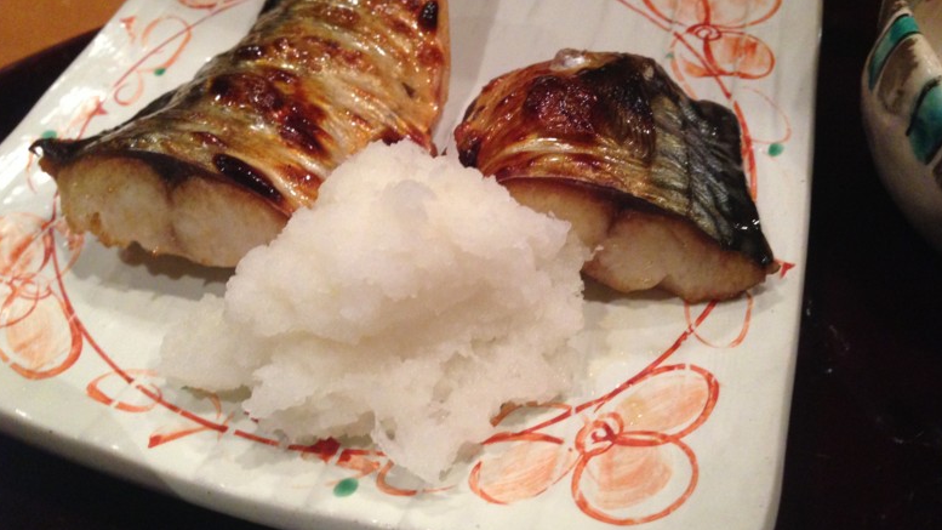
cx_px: 468
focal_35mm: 37
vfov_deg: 31.9
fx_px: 924
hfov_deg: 54.0
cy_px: 227
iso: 320
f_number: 2.4
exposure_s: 1/20
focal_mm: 4.12
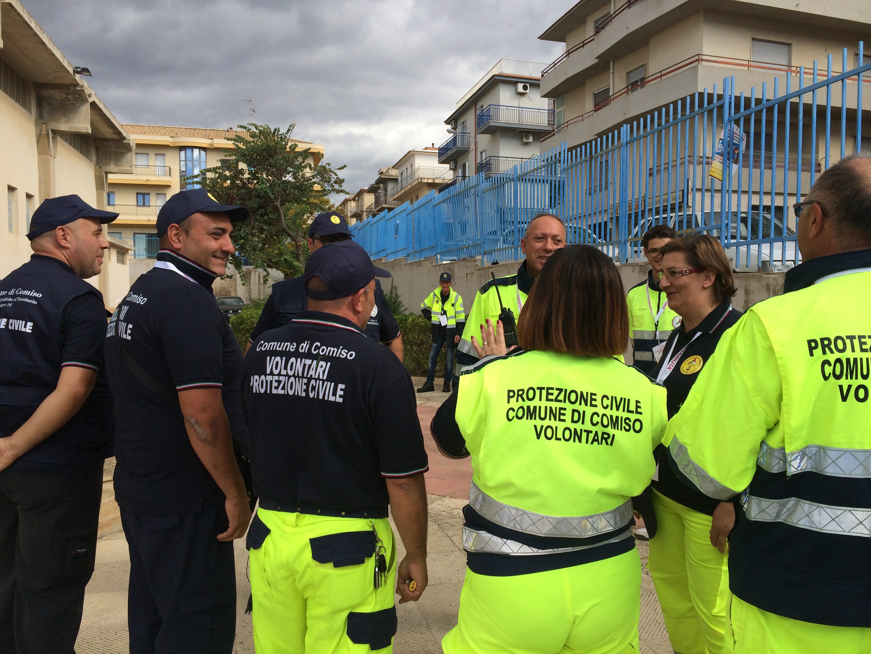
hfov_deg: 60.0
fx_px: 755
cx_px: 436
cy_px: 327
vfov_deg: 46.8
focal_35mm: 30
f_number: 2.2
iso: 32
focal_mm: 4.12
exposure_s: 1/1026
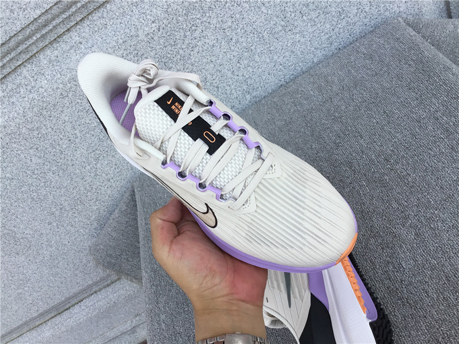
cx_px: 230
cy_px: 172
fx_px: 411
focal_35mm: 31
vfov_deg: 45.4
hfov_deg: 58.4
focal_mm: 3.3
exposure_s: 1/298
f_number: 2.4
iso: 25
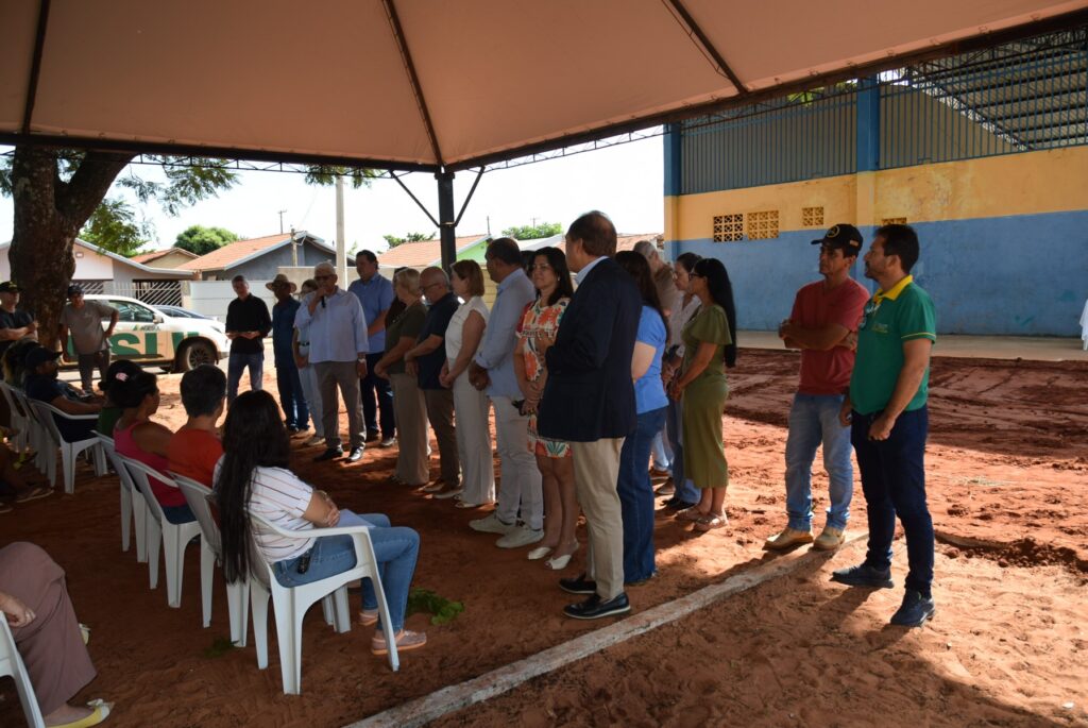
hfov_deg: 67.3
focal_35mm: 27
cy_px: 364
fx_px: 817
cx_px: 544
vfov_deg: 48.0
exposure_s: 1/125
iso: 100
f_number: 5.6
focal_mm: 18
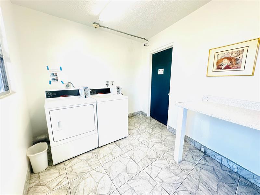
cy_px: 98
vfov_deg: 85.7
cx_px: 130
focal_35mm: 14
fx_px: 105
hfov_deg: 102.1
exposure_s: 1/120
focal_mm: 2.22
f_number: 2.2
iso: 200
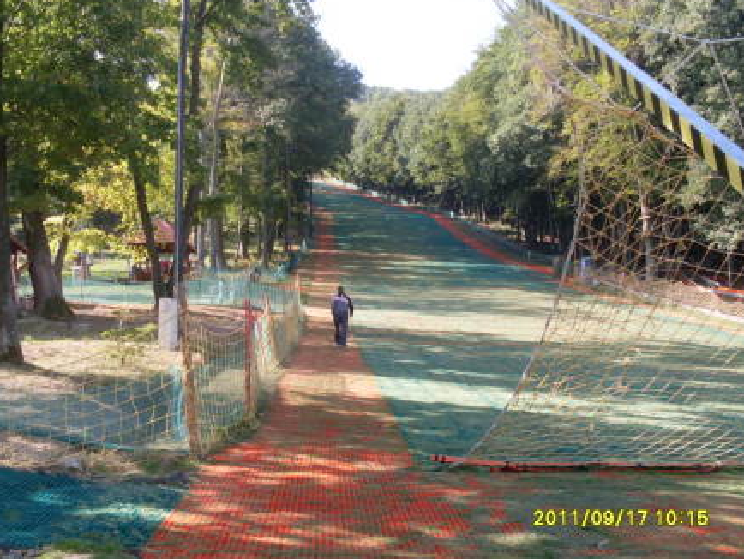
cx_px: 353
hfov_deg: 44.8
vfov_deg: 34.4
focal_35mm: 42
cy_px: 269
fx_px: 903
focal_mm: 6.3
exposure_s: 1/350
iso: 80
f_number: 2.8
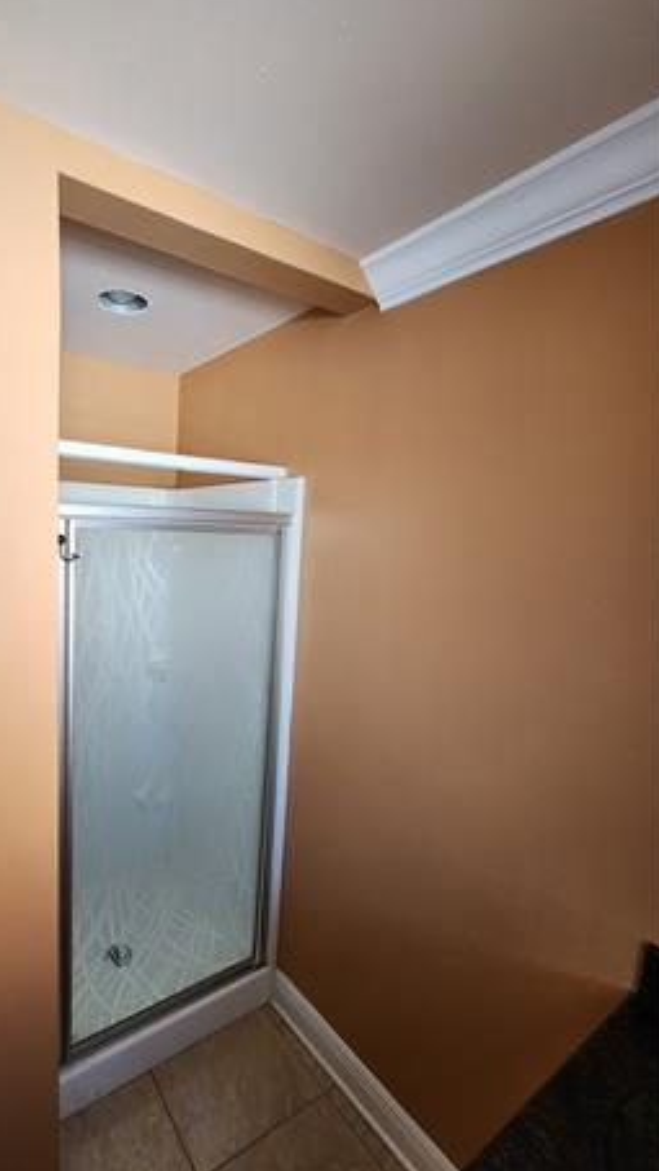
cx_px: 204
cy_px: 600
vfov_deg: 103.0
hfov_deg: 68.0
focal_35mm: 15
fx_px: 466
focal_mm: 2.2
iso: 160
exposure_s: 1/60
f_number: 2.2
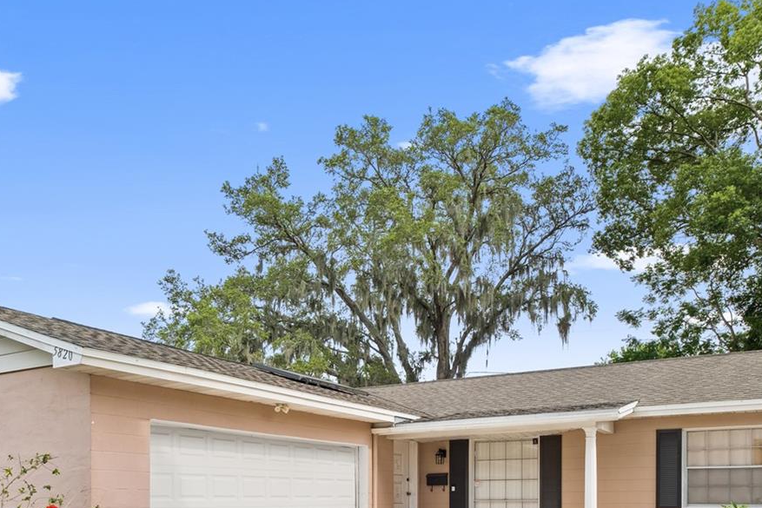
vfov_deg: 39.7
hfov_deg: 60.3
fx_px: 656
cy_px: 441
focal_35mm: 31
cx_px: 369
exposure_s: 1/80
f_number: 7.1
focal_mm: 11.5
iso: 160
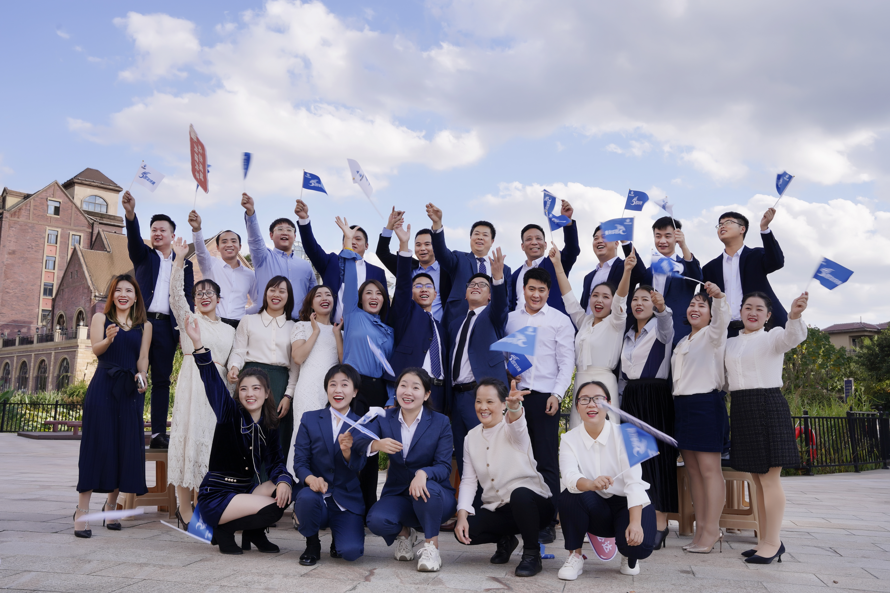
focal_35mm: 32
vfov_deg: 40.5
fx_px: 803
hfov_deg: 58.0
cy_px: 296
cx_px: 445
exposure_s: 1/160
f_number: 10
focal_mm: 32.5
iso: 160
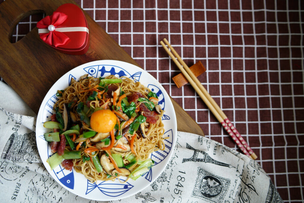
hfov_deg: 54.4
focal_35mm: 35
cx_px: 152
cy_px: 102
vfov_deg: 37.9
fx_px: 296
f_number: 2.8
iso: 250
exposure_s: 1/100
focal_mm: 35
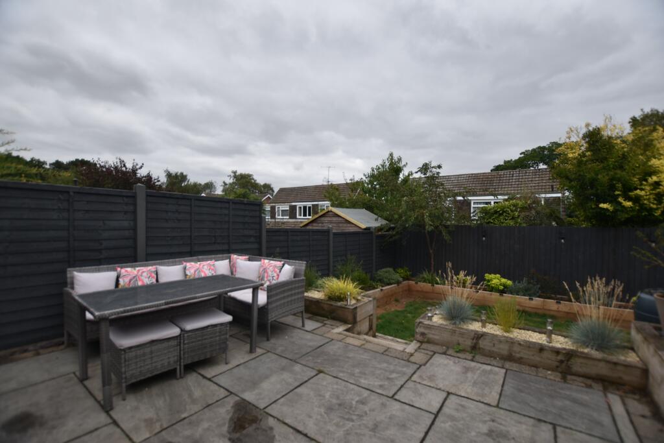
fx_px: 277
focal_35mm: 15
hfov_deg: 100.4
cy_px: 222
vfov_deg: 77.3
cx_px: 332
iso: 100
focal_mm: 10
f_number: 3.5
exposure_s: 1/1250
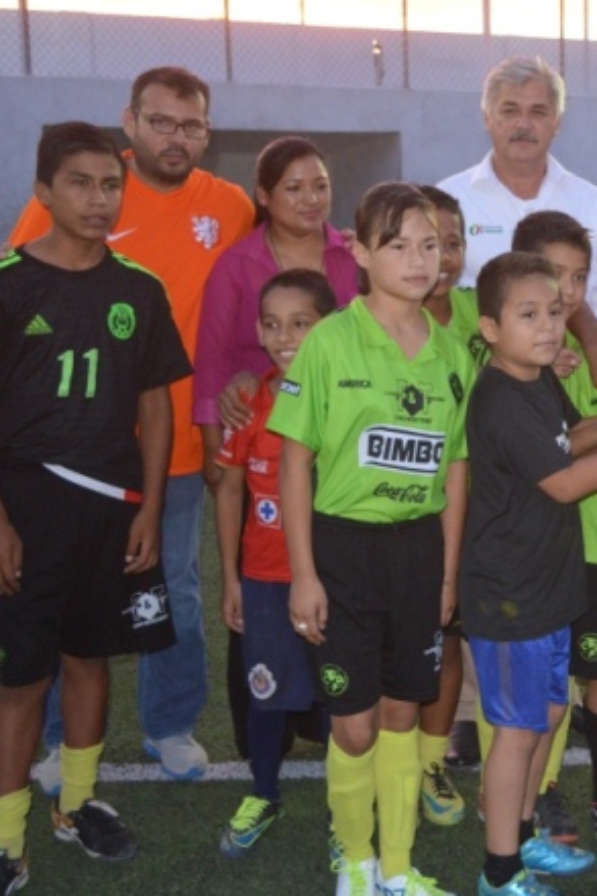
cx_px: 685
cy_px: 399
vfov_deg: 33.4
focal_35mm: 60
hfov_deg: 21.3
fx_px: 1494
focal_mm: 22
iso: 1400
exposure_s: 1/60
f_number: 3.8
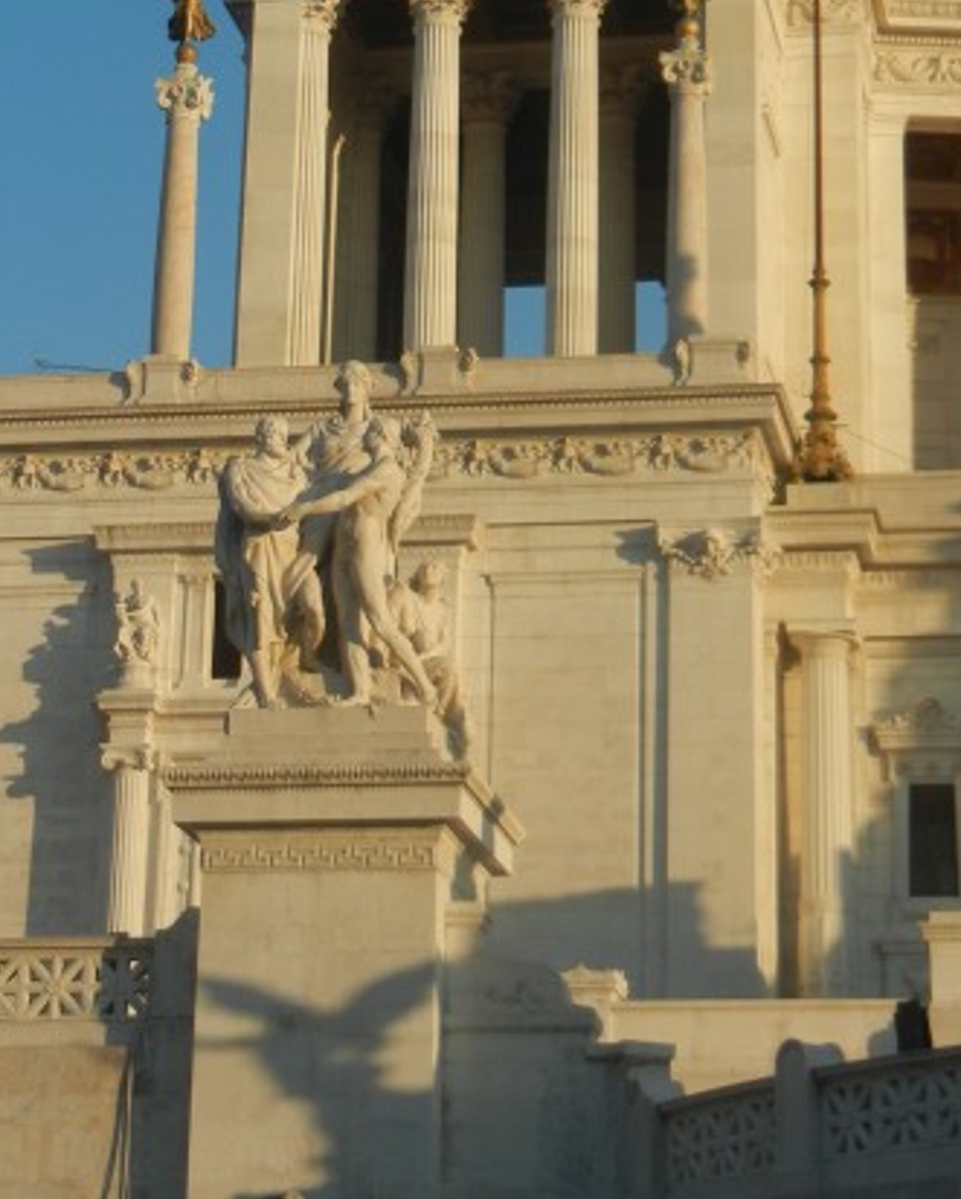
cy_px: 200
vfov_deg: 17.7
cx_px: 479
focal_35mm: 107
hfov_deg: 14.4
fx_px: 3800
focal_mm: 10.6
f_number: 8
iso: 160
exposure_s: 1/240
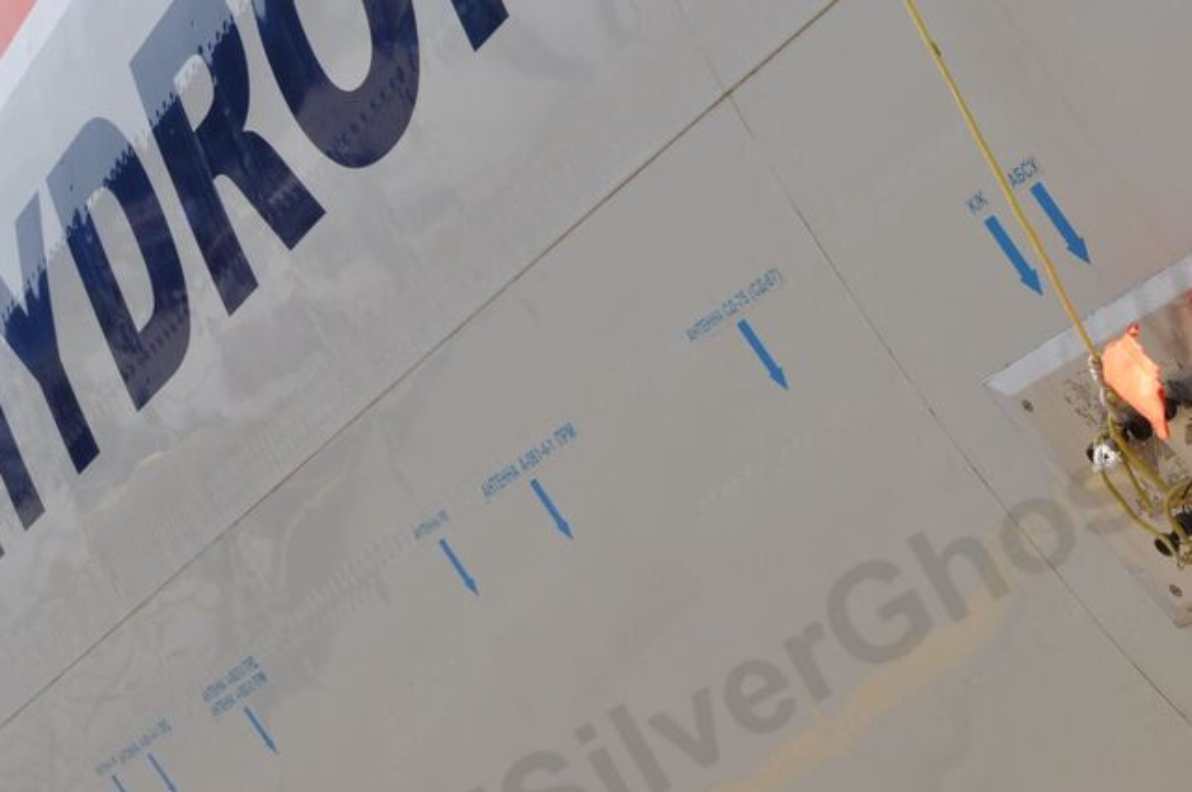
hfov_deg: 14.7
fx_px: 4563
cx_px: 1140
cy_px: 464
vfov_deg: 9.9
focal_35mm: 138
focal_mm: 46
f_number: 8
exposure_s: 1/500
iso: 200
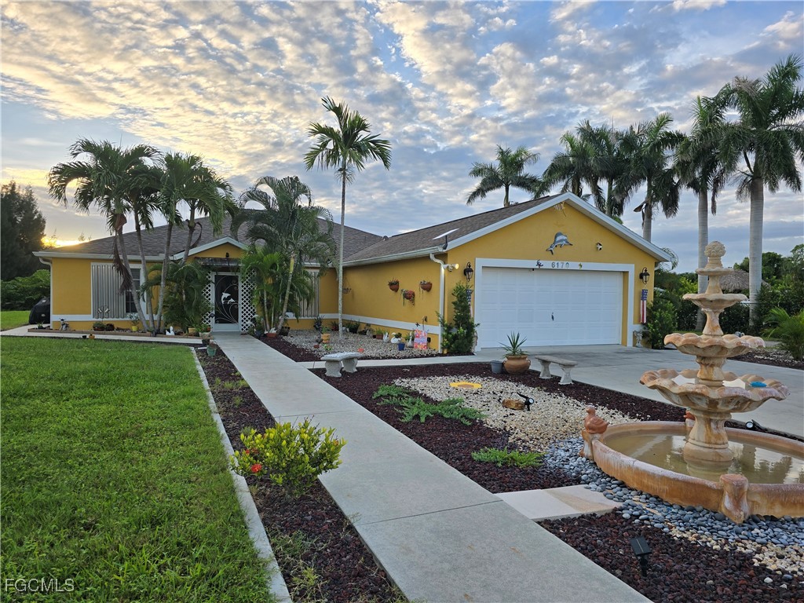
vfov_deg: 58.9
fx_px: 534
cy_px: 302
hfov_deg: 73.9
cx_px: 402
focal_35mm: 23
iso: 12
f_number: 1.7
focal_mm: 6.3
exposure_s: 1/280
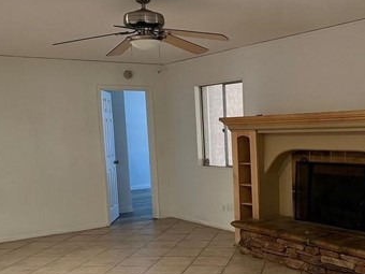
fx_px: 517
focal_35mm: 49
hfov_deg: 38.3
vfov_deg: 29.2
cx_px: 252
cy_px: 203
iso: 200
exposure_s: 1/60
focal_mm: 5.7
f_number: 1.5
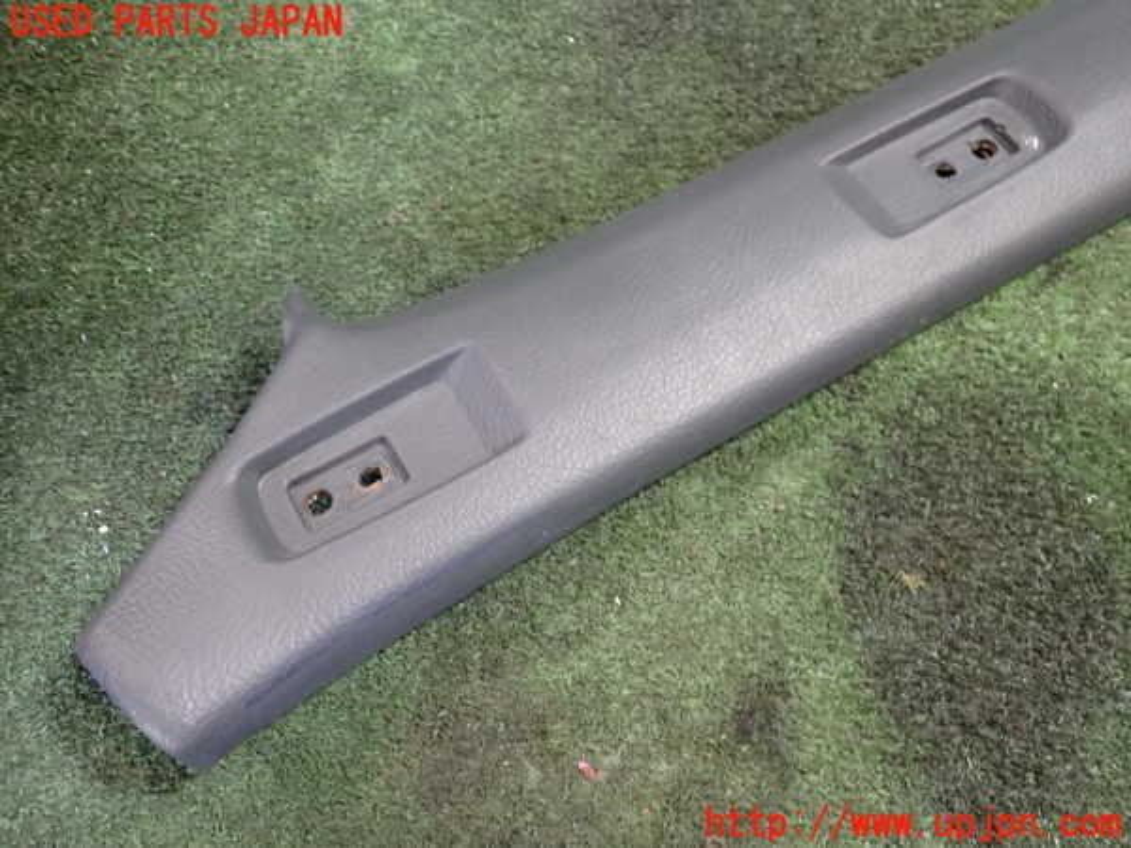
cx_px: 566
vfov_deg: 46.8
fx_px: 980
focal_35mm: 30
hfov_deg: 60.0
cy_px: 424
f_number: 2.3
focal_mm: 5.4
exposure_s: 1/30
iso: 400
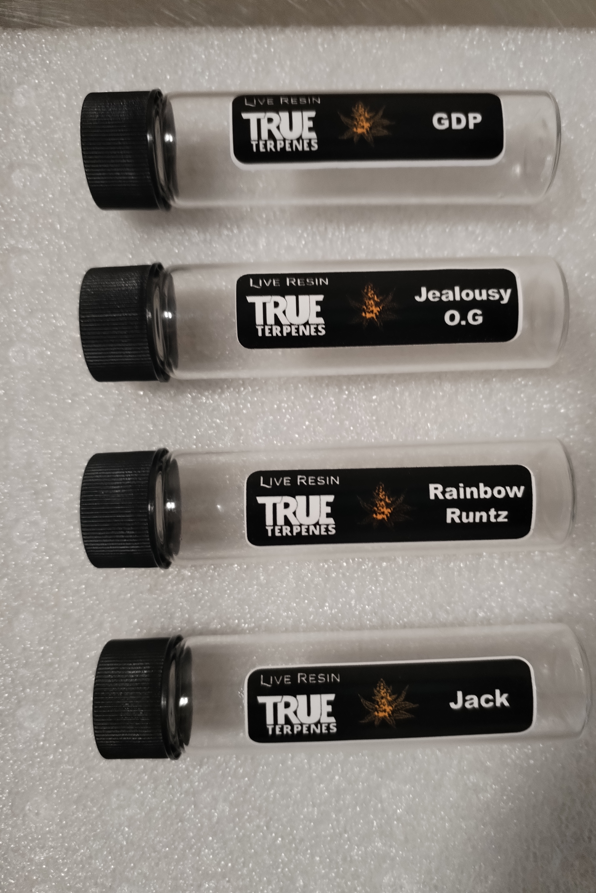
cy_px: 452
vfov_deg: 65.5
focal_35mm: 28
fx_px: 695
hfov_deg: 46.3
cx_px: 337
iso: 581
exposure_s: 1/33.3
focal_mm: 4.75
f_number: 1.8
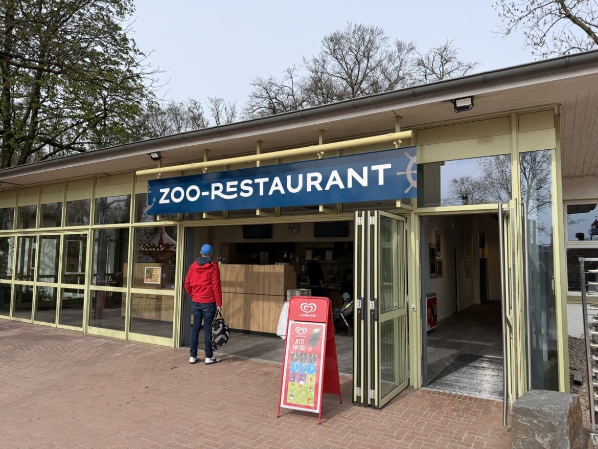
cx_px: 299
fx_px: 415
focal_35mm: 24
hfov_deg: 71.6
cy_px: 224
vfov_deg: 56.8
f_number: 1.78
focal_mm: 6.76
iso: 80
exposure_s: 1/3021
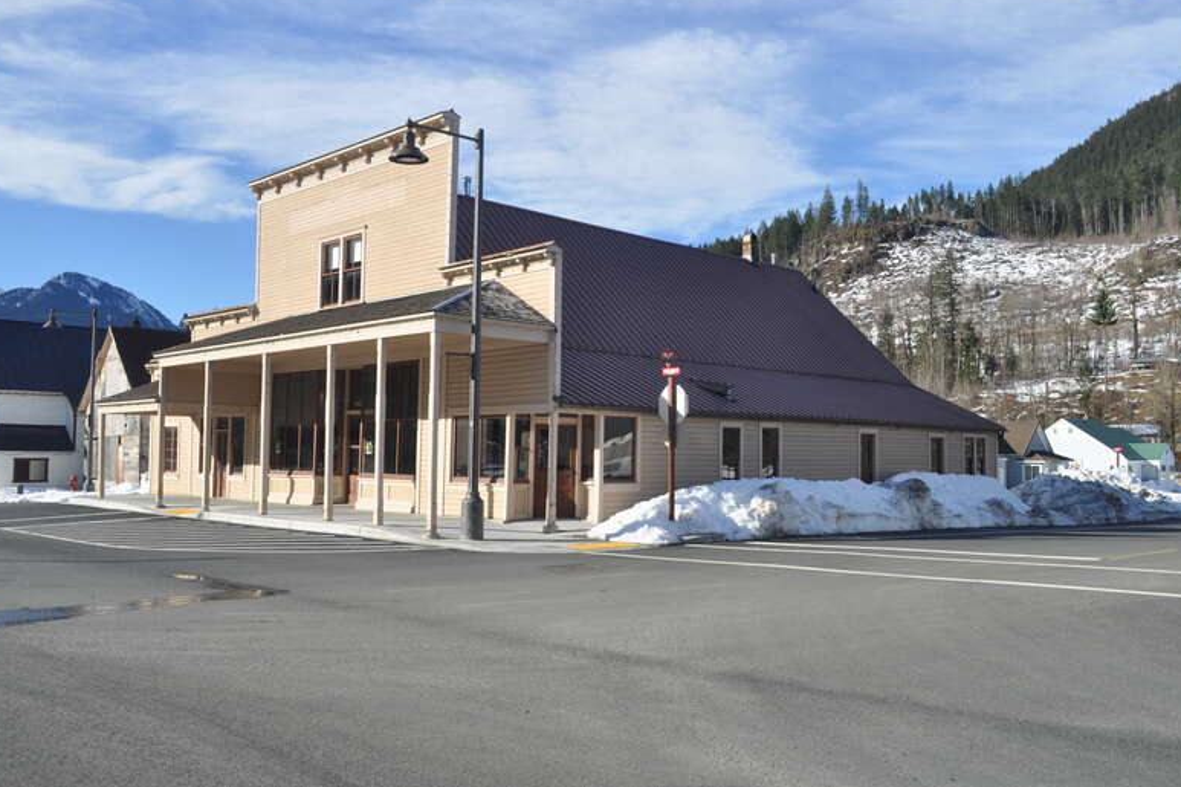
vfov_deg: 42.3
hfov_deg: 60.3
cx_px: 591
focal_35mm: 31
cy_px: 384
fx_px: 1017
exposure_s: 1/320
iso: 200
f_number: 9
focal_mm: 20
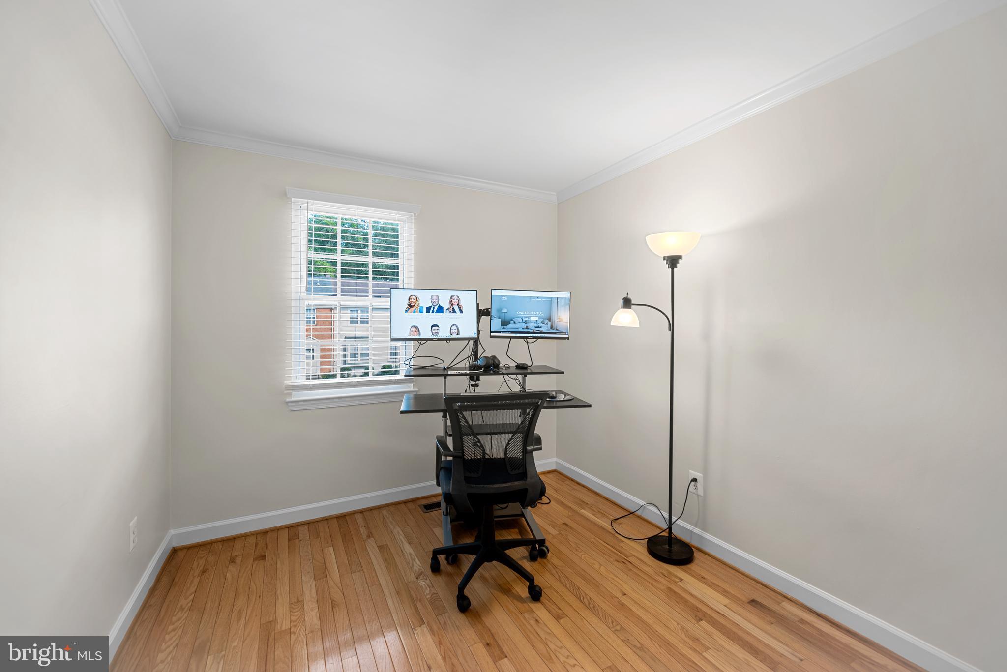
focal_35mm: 14
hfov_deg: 104.2
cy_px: 336
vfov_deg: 81.3
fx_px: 392
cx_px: 504
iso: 100
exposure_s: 1/6
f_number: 4
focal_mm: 14
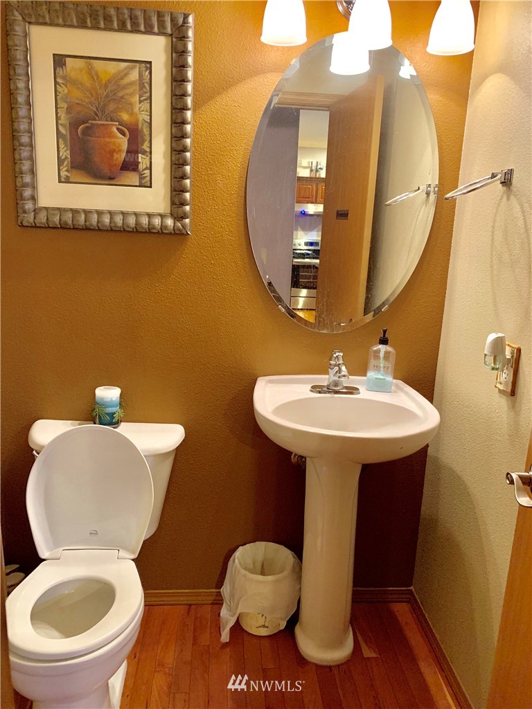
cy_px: 354
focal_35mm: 26
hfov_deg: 53.1
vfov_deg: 67.3
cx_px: 266
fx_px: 533
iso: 500
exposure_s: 1/30
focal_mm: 4.25
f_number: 1.8
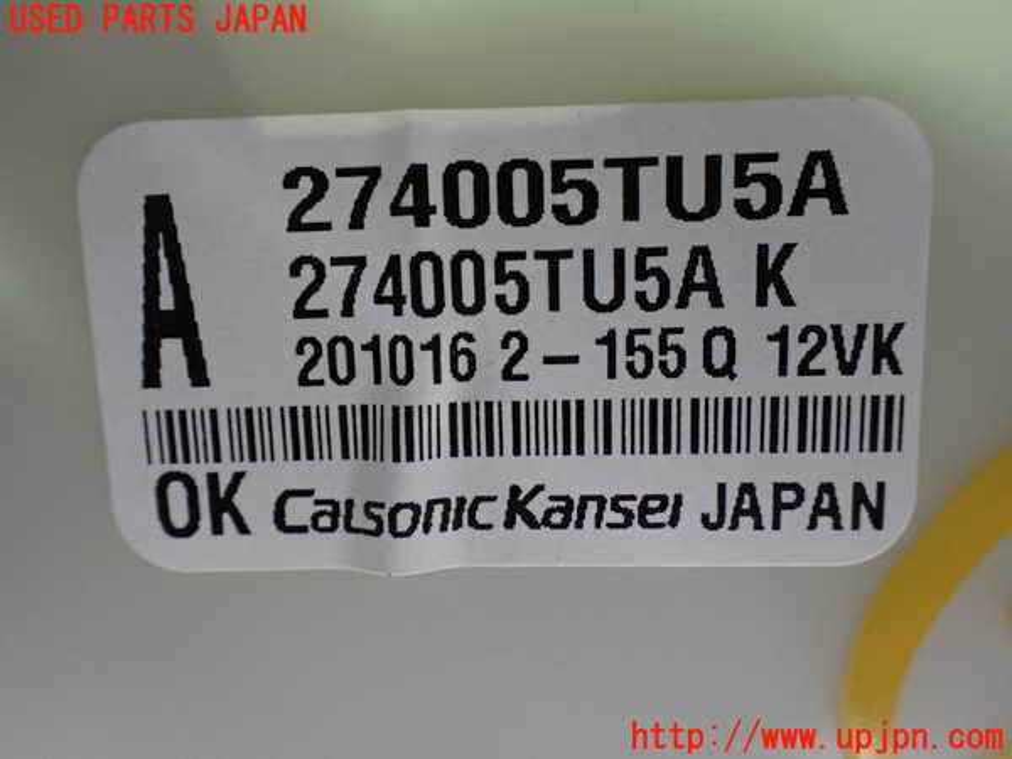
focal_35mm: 30
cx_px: 506
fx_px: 877
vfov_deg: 46.8
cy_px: 380
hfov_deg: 60.0
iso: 800
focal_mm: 5.4
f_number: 2.3
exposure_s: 1/40
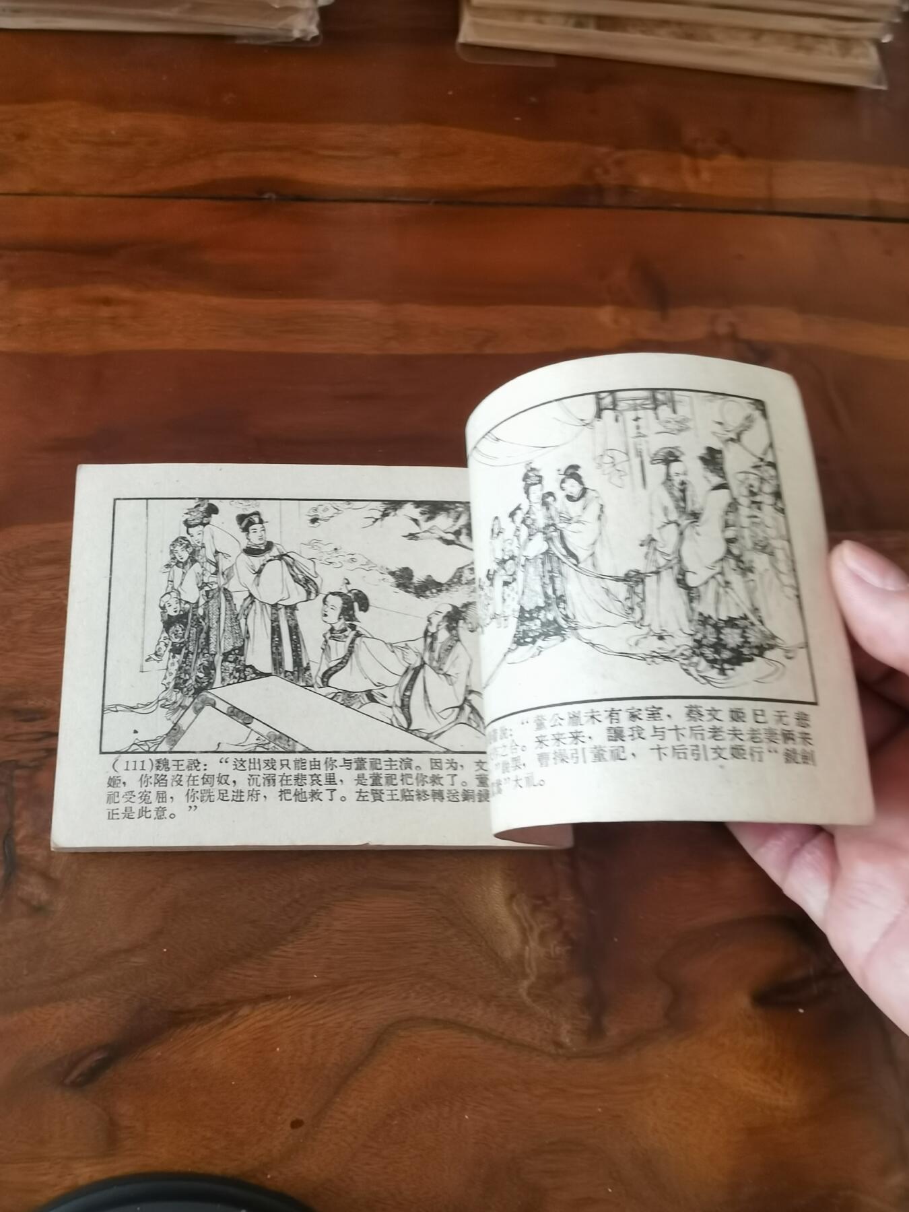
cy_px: 606
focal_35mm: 27
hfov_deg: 51.4
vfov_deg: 65.3
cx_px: 454
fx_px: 945
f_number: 2.2
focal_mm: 2.26
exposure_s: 1/33.3
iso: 250
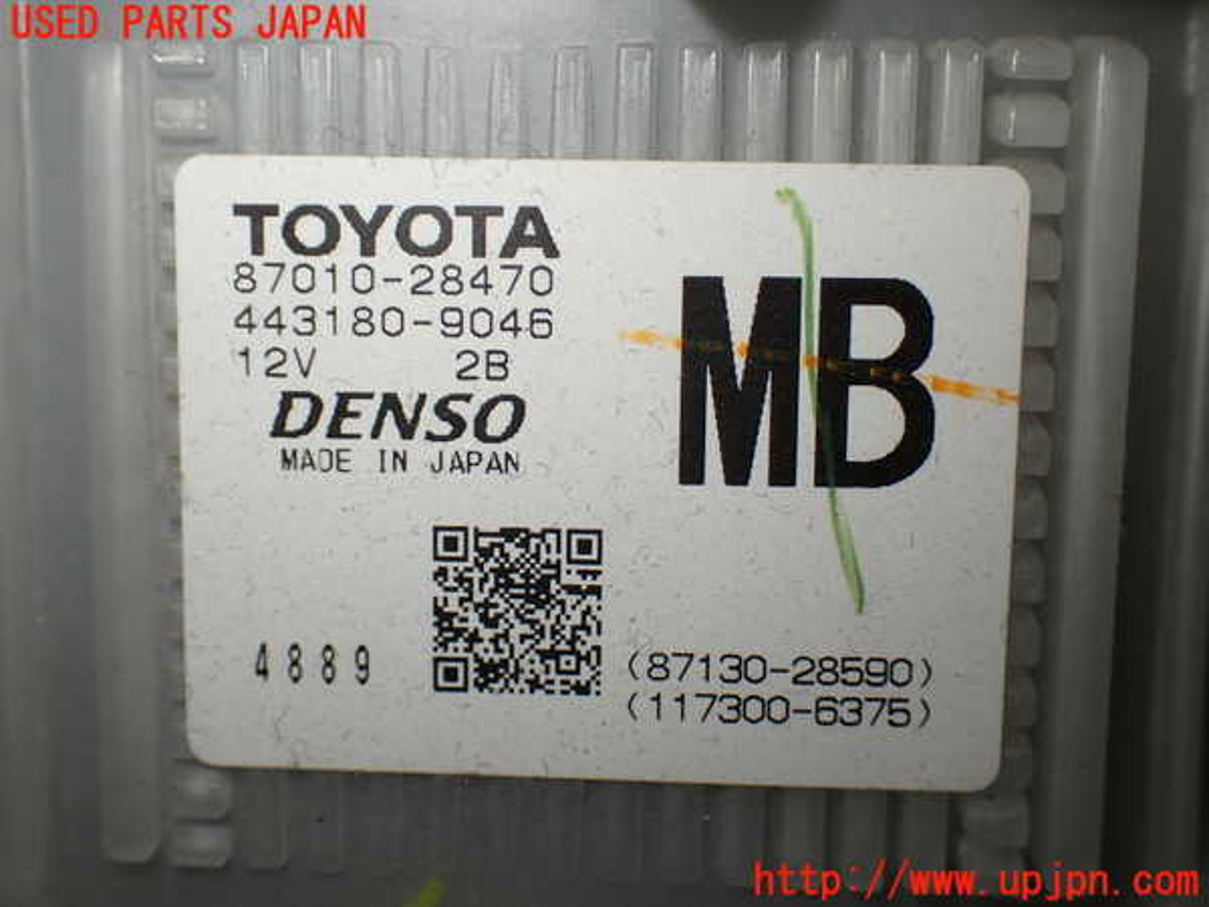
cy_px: 454
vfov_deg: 35.1
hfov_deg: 45.8
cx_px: 604
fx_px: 1432
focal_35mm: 41
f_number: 2.8
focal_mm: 7.31
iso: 160
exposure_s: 1/160
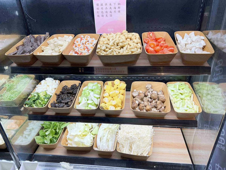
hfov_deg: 67.3
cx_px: 113
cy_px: 85
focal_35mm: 26
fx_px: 170
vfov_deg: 53.1
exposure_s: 1/120
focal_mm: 5.7
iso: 64
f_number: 1.5
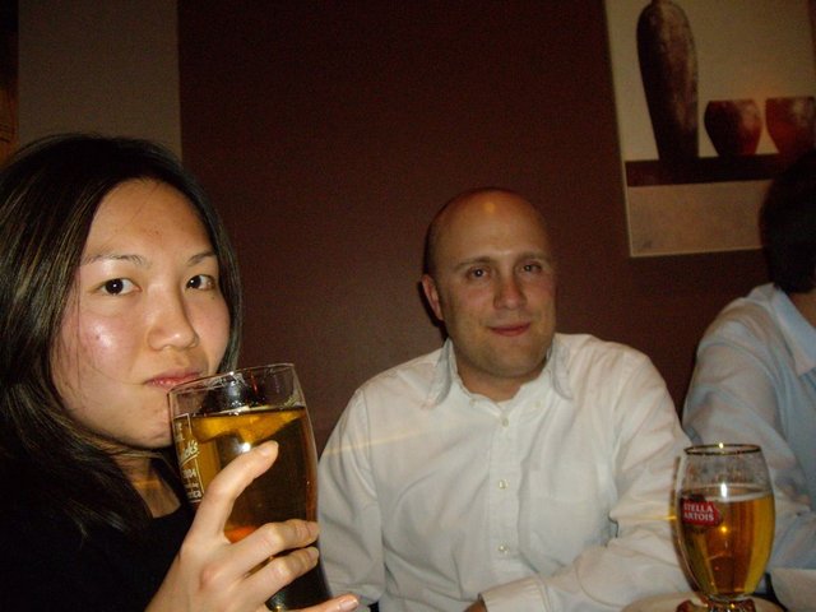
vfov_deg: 37.7
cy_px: 306
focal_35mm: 38
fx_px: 896
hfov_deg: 49.0
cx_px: 408
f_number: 2.7
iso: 400
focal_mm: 6.2
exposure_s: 1/40
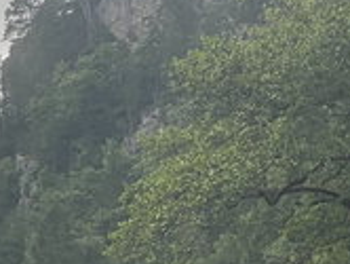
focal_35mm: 200
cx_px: 78
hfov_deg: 9.9
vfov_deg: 7.3
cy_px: 391
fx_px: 2025
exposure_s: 1/675
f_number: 2
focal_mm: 6
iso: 25
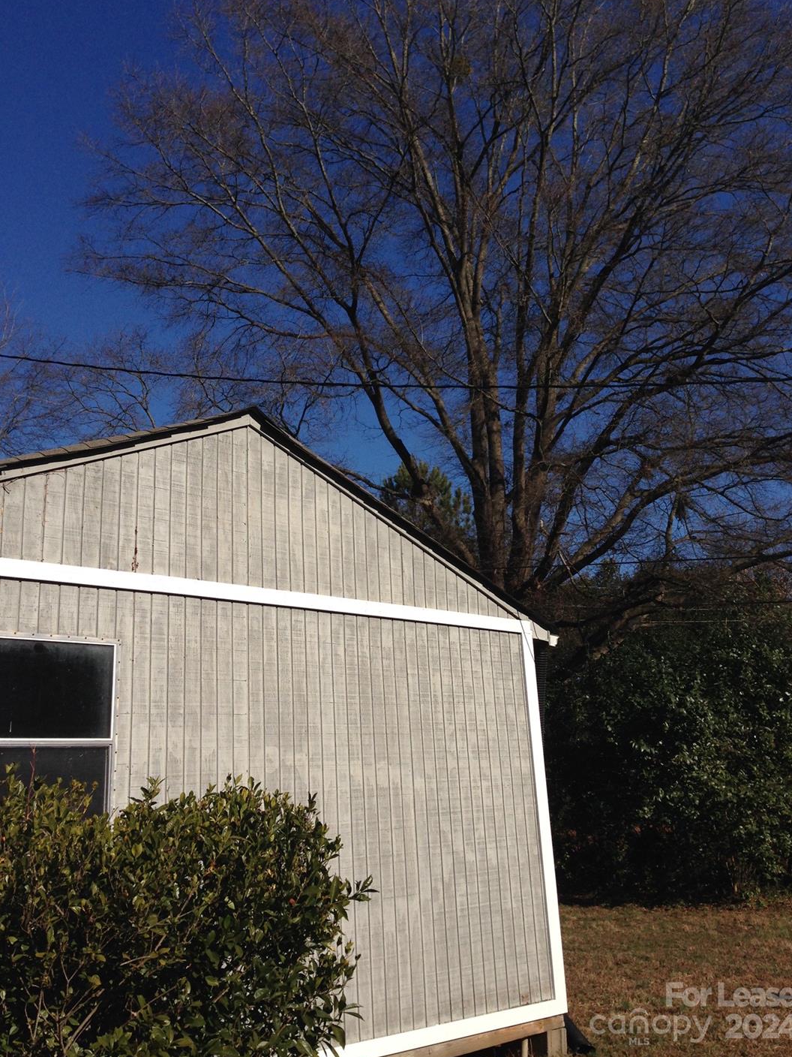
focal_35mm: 36
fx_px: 1098
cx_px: 396
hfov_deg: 39.7
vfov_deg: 51.3
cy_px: 485
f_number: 2.4
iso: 50
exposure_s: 1/3012
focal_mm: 4.12
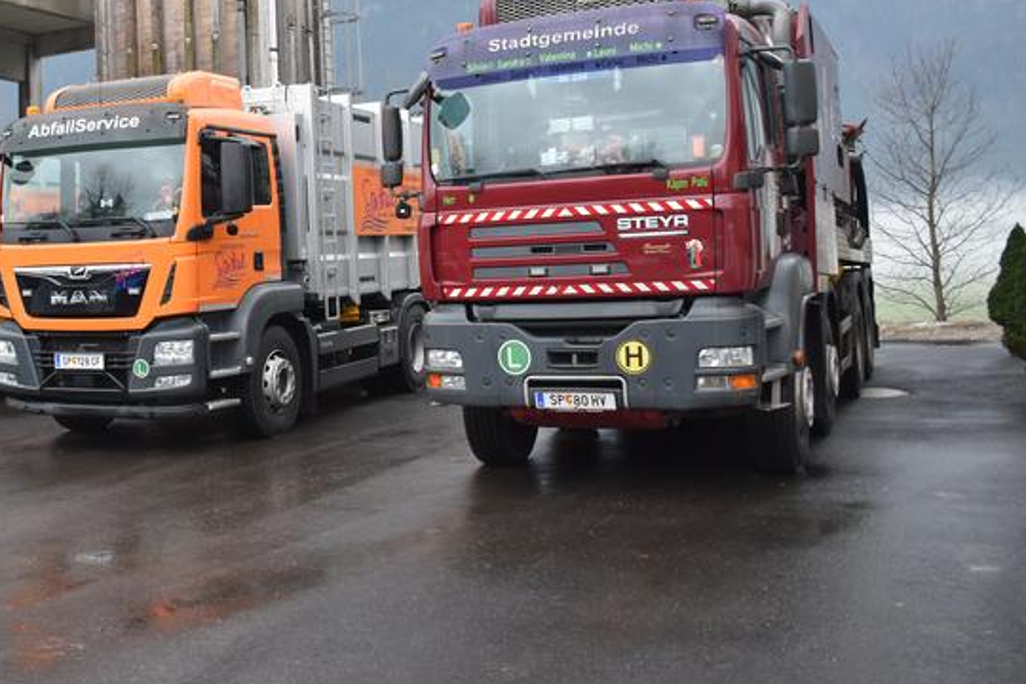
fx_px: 1140
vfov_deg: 33.1
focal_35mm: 40
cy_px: 226
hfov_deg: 47.2
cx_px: 298
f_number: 4.5
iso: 800
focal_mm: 18
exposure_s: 1/80
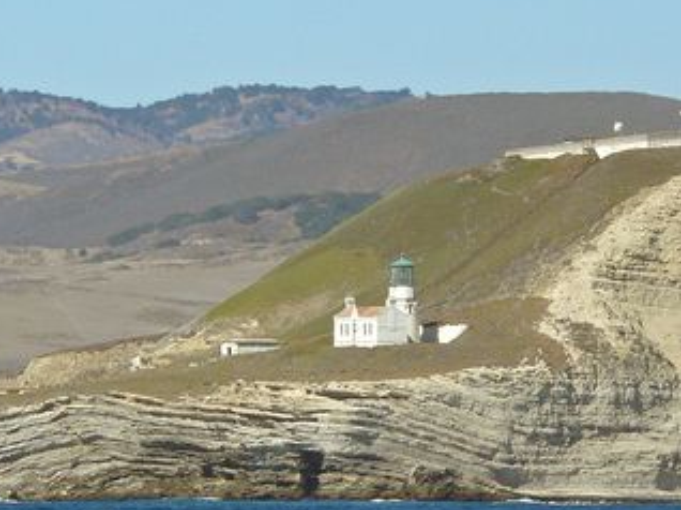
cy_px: 291
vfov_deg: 2.6
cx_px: 377
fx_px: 11185
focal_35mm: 569
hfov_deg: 3.5
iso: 100
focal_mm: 37.7
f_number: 6.3
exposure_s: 1/500
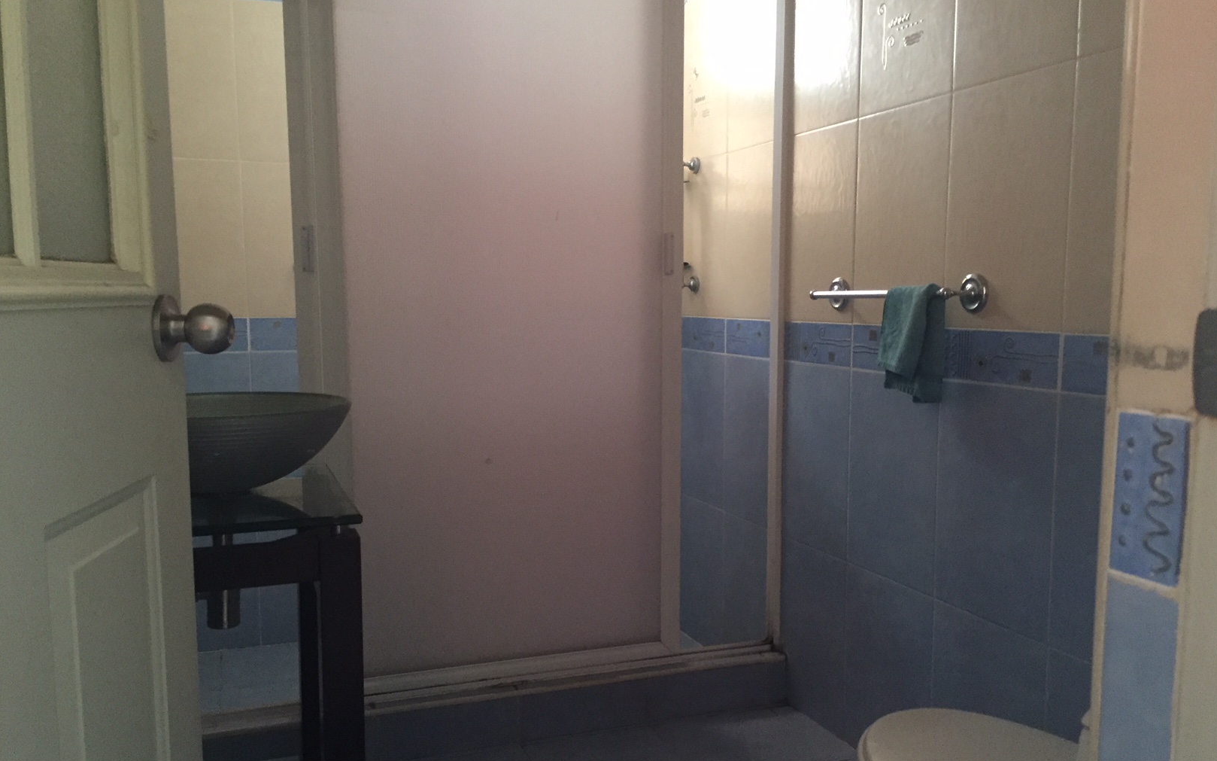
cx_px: 612
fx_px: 1028
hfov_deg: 61.2
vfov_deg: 40.5
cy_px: 424
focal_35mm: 31
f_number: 2.2
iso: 320
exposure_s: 1/15
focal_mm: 4.15
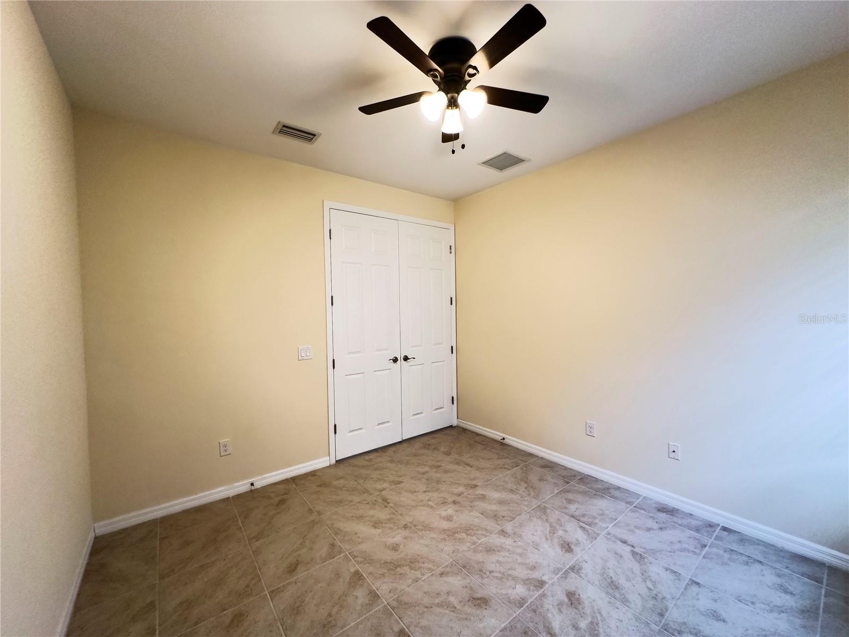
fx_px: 343
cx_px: 424
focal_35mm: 14
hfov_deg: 102.1
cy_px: 318
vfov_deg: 85.7
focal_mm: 2.22
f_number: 2.2
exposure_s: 1/60
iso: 250
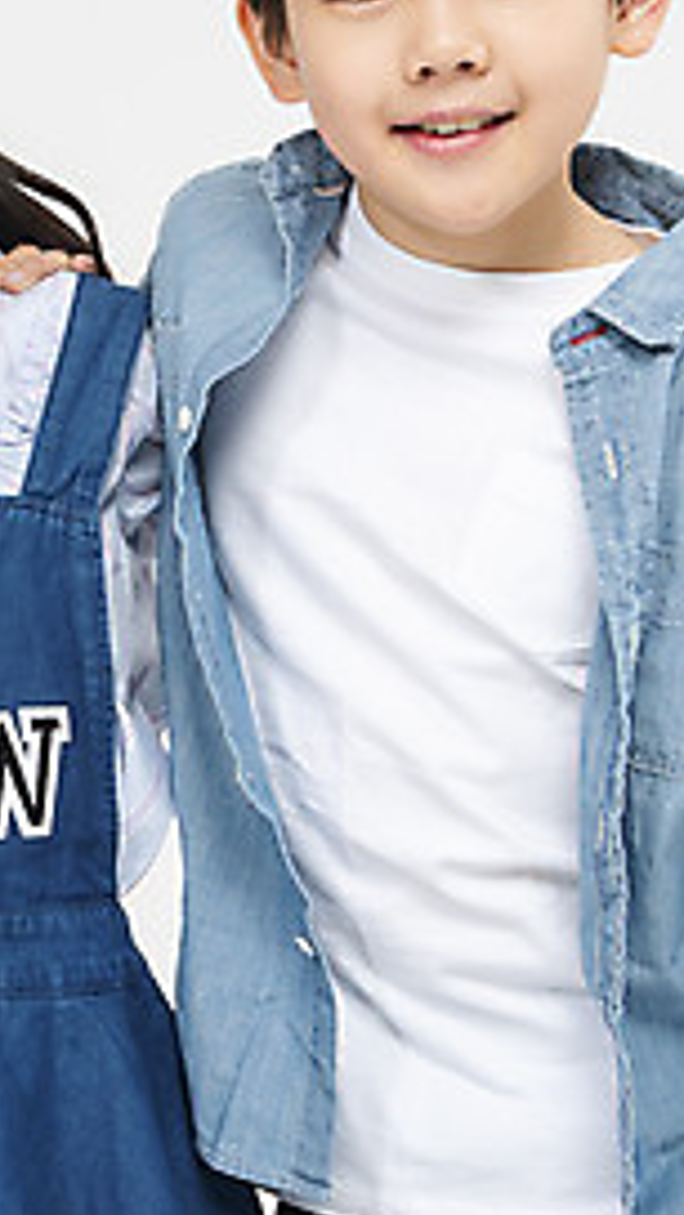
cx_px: -315
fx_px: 2676
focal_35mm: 83
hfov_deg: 13.8
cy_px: 380
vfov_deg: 25.4
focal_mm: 36
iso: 100
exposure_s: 1/125
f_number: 22
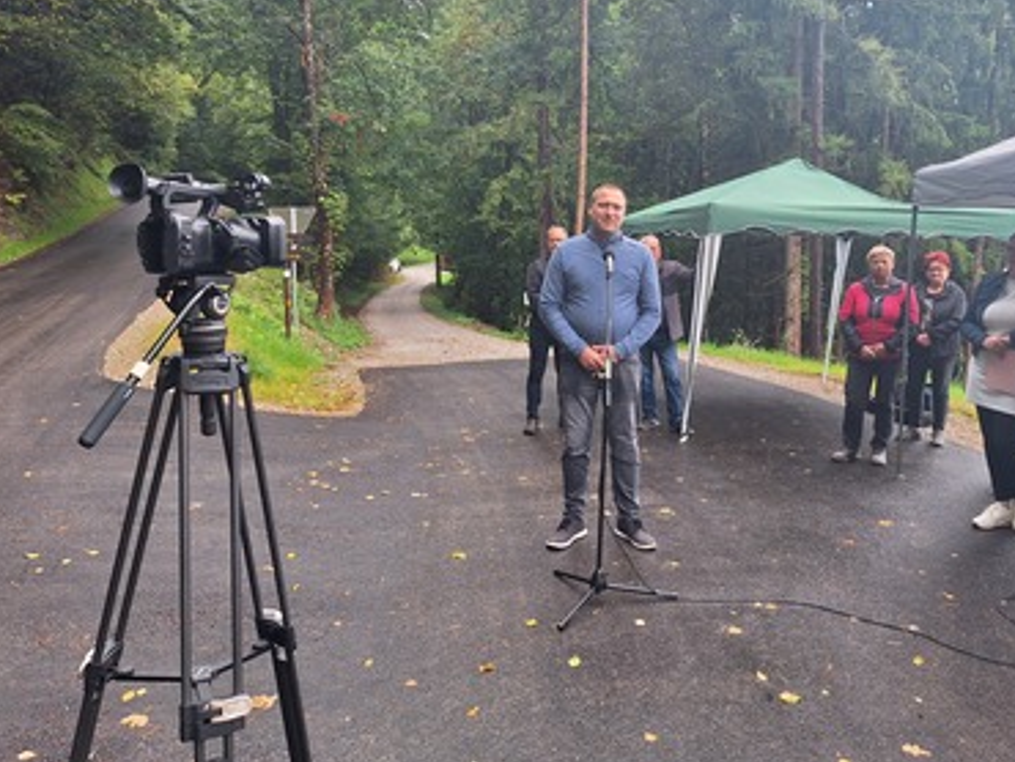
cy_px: 310
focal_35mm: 28
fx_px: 822
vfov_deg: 49.5
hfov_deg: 63.3
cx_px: 551
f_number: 1.8
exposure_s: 1/109
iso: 40
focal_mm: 5.54
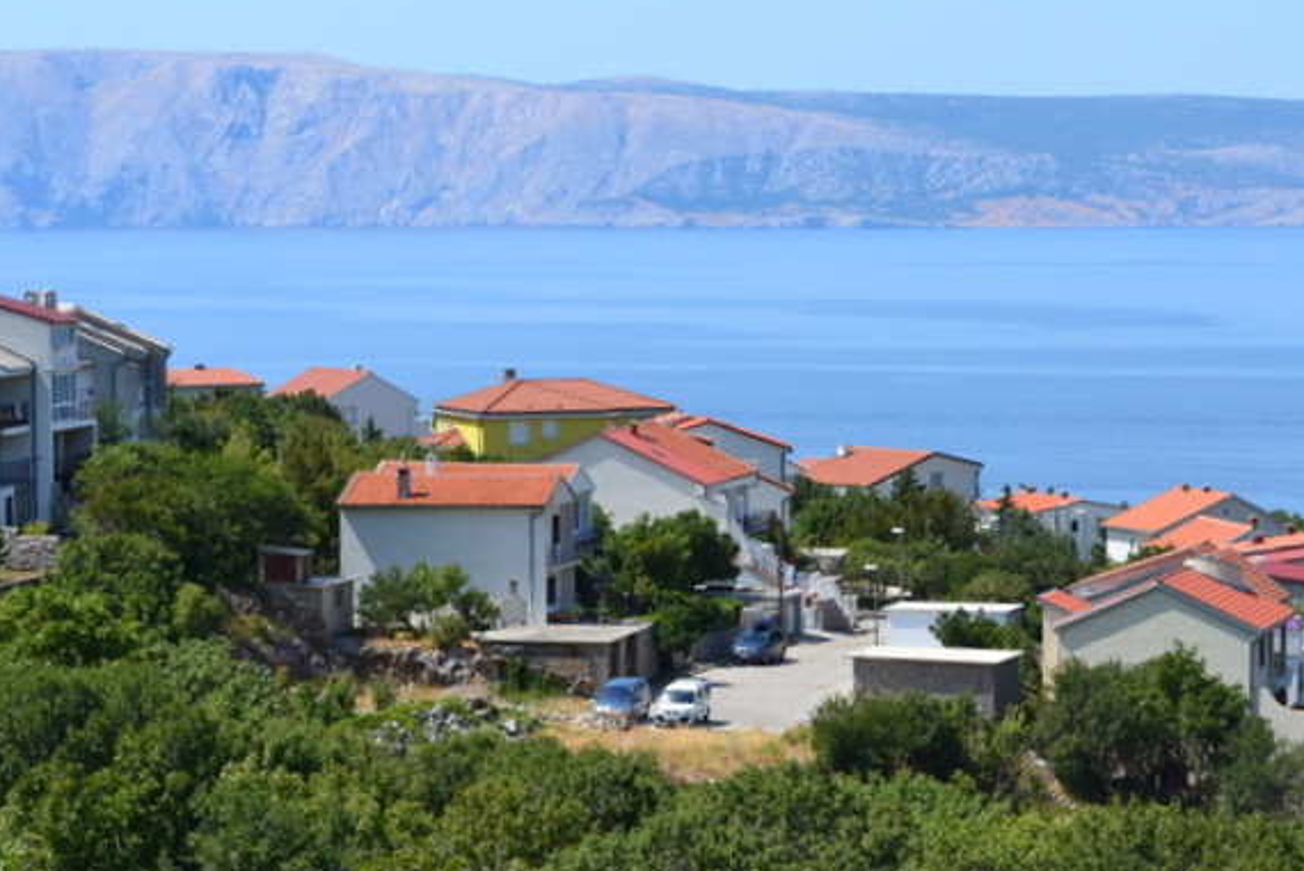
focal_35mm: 116
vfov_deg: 11.9
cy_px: 434
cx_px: 798
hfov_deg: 17.7
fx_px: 4194
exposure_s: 1/400
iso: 400
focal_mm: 55
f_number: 11
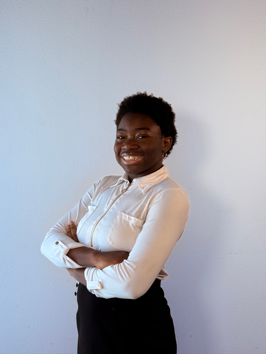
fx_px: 492
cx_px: 133
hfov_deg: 30.3
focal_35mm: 48
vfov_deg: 39.7
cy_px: 177
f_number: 1.78
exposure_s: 1/229
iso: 80
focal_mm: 6.76
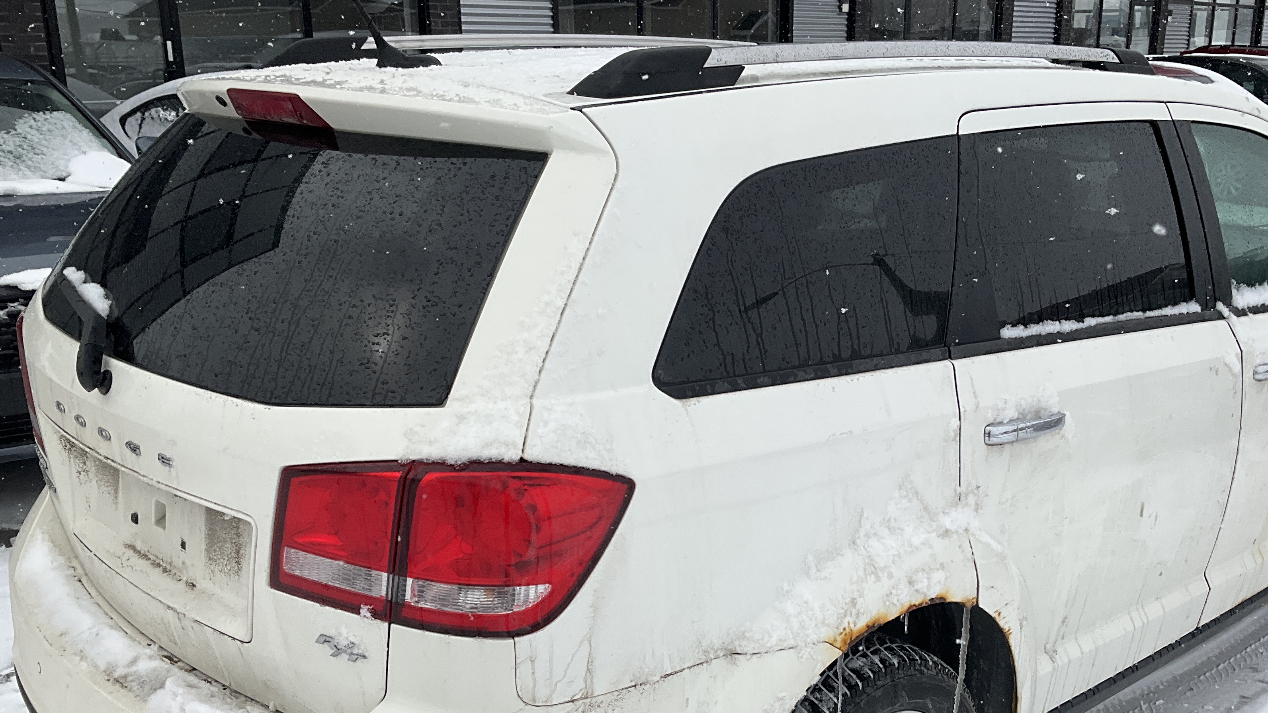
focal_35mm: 40
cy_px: 497
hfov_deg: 50.3
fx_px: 1345
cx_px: 722
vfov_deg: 29.4
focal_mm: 3
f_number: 1.8
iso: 25
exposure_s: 1/3788
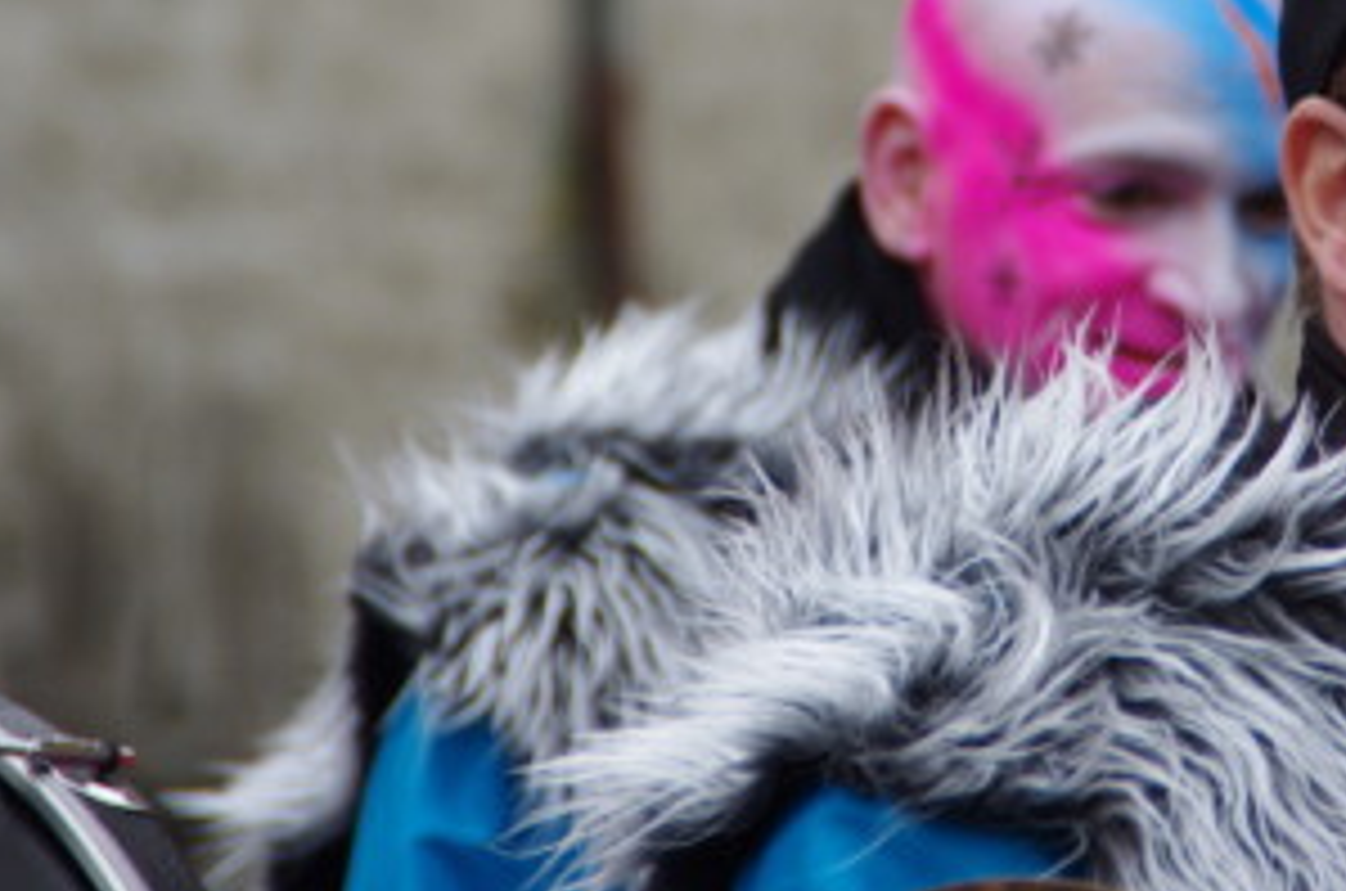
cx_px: 1008
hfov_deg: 4.1
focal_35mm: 501
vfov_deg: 2.7
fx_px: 18692
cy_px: 200
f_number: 6.3
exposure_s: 1/250
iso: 400
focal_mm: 200
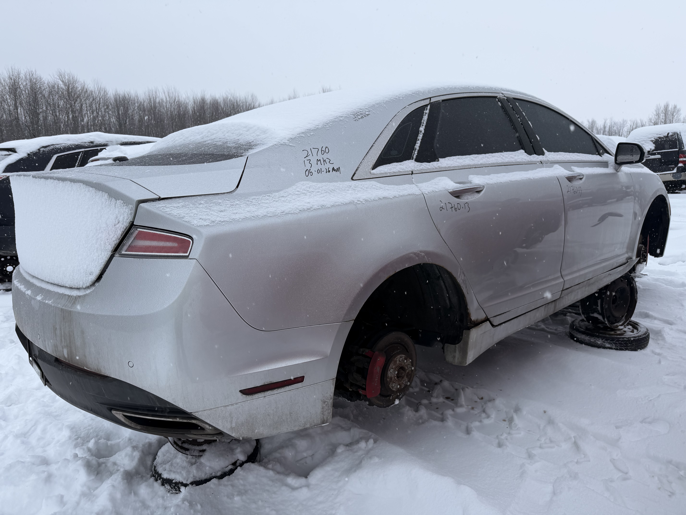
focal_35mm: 24
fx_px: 476
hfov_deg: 71.6
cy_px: 258
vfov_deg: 56.8
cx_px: 343
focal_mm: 6.76
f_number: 1.78
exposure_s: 1/358
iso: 80
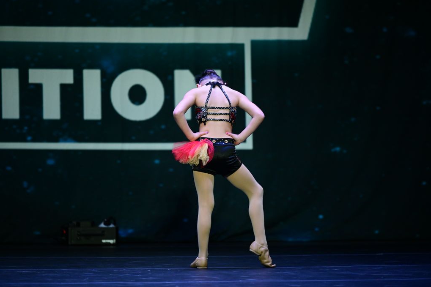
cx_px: 216
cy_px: 143
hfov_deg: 10.2
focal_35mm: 201
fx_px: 2406
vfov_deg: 6.8
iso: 3200
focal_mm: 200
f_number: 2.8
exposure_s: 1/1000
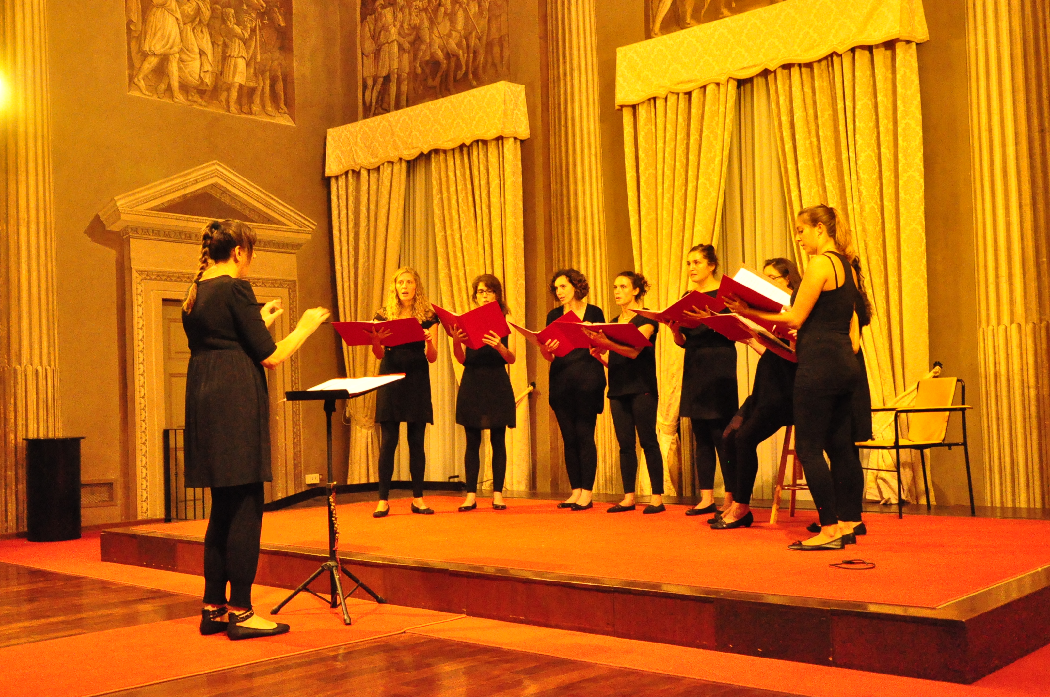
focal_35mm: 39
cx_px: 525
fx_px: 1136
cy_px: 348
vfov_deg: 34.1
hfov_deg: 49.6
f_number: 7.1
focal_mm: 26
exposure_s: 1/20
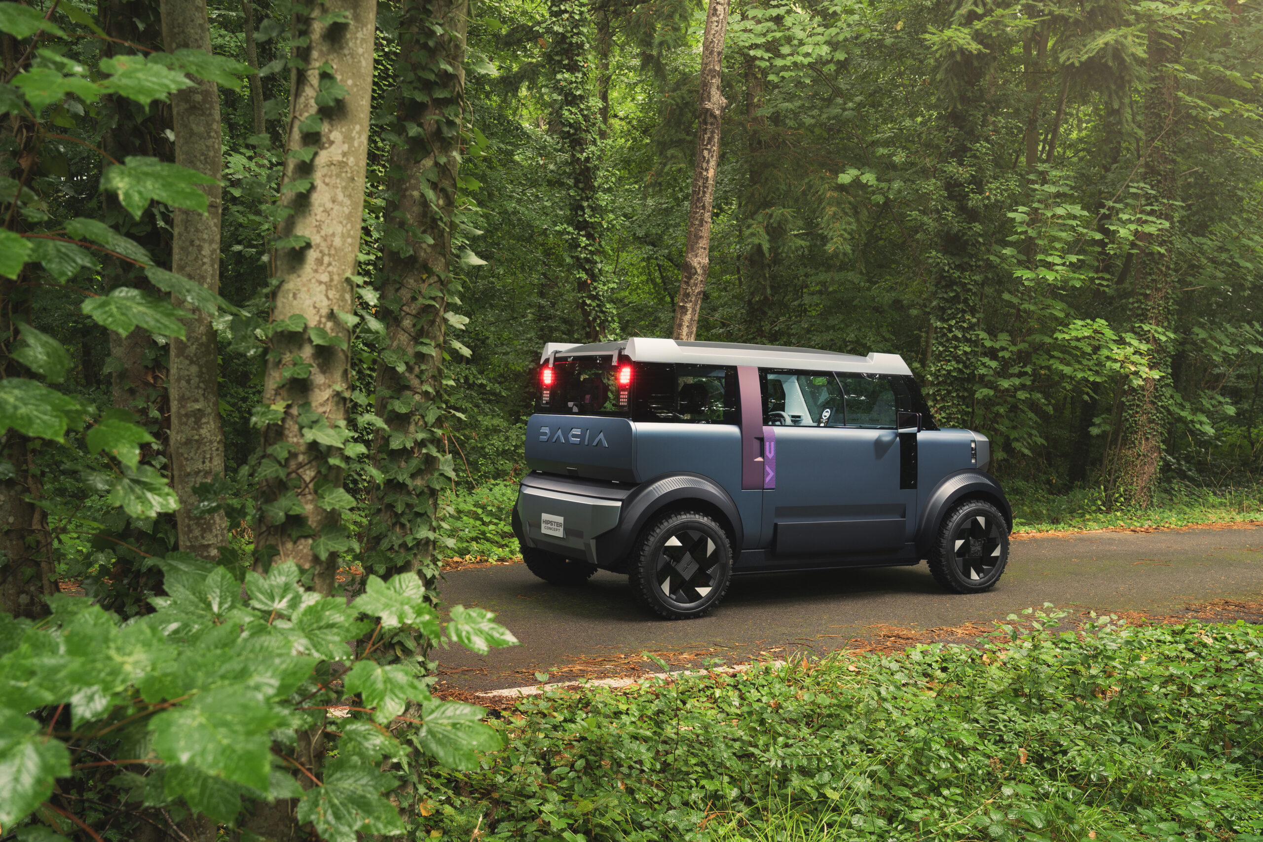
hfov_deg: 55.8
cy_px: 421
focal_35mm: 34
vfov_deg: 38.9
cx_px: 632
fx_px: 1193
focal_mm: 34
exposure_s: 1/8
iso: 100
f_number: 6.3
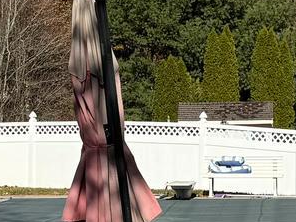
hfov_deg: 11.9
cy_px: 50
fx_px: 1419
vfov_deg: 8.9
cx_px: 167
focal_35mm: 166
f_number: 1.78
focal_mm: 6.76
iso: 80
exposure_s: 1/6410
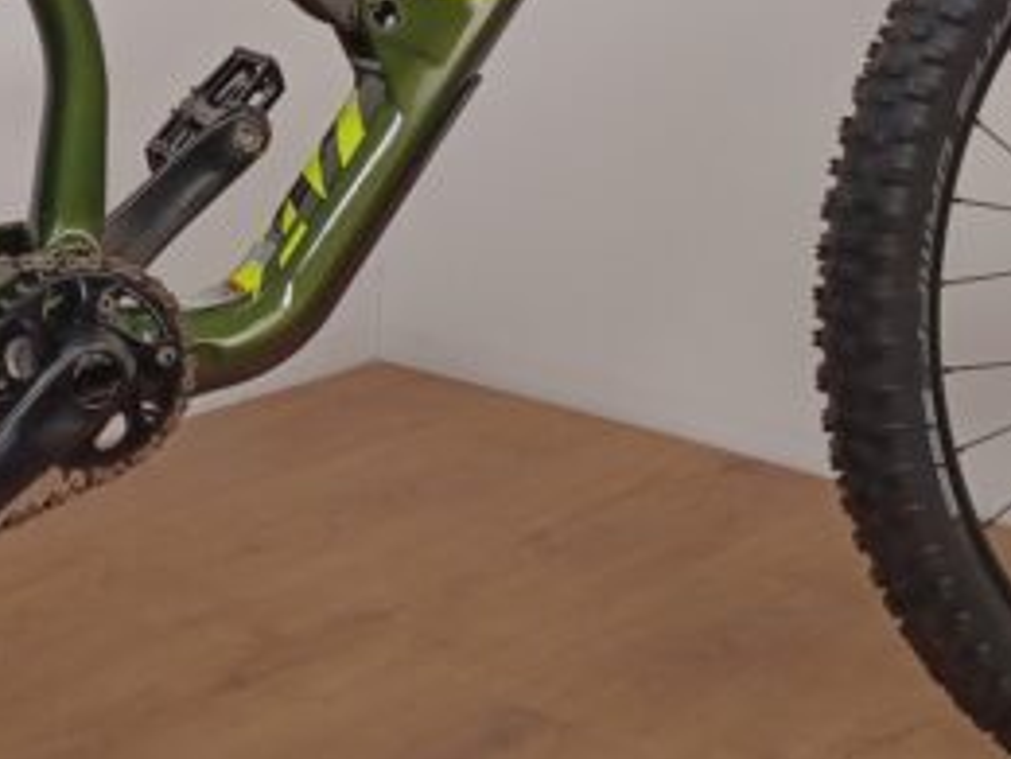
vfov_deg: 18.7
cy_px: 27
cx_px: 167
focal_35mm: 77
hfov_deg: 24.8
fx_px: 2249
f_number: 1.8
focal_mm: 4.6
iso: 400
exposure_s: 1/114
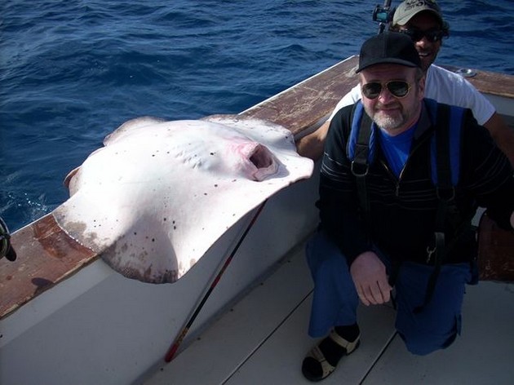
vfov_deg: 38.6
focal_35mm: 37
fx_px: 549
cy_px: 192
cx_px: 257
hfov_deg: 50.2
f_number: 5.6
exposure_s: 1/297
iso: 64
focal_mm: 6.2
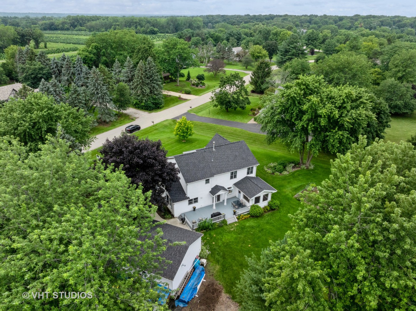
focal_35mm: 24
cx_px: 208
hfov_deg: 71.6
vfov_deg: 56.8
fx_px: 288
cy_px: 156
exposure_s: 1/200
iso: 200
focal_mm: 12.29
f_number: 11
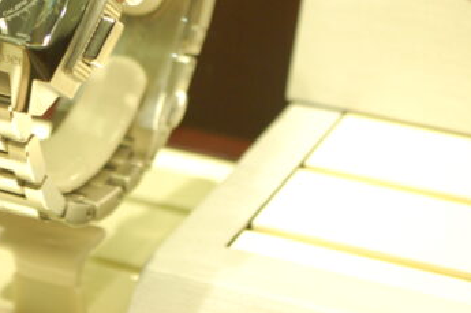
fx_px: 2182
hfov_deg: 12.2
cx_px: 30
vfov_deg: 8.1
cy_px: -35
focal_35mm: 167
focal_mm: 50
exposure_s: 1/50
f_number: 5.6
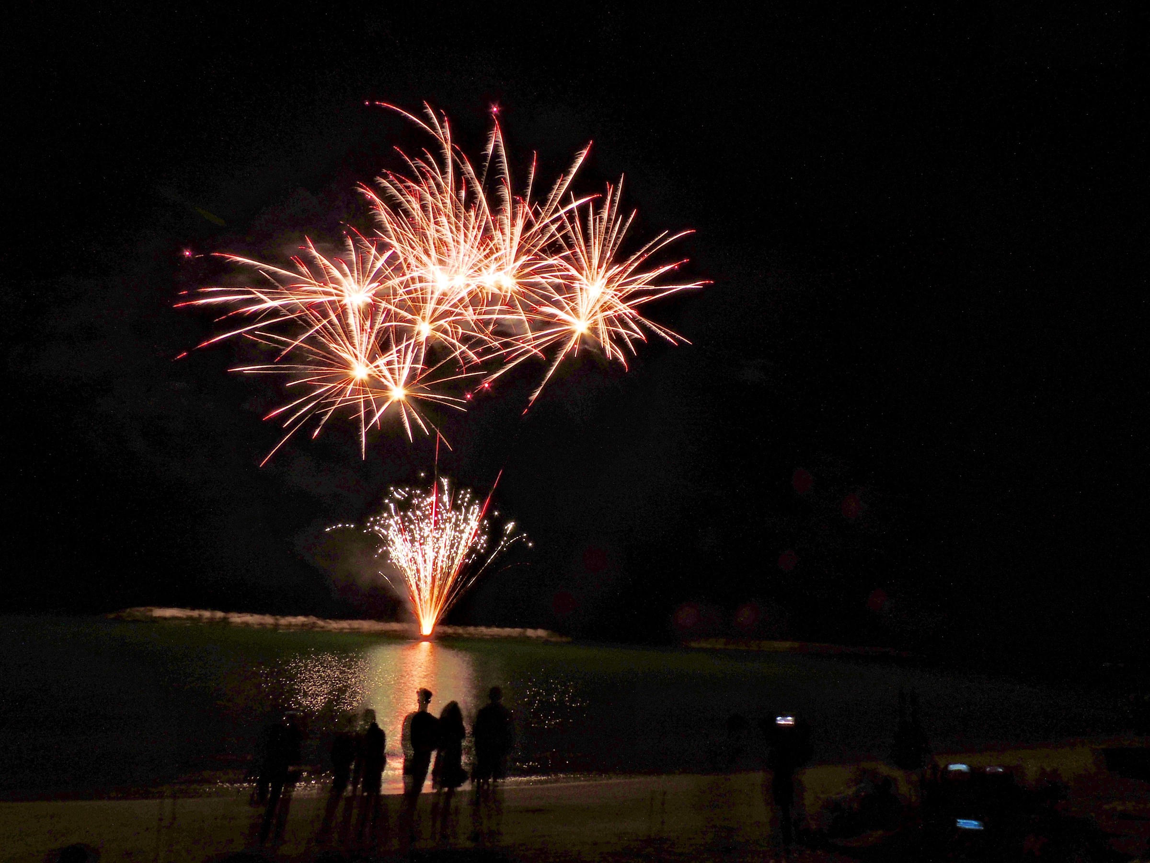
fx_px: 797
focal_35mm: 24
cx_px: 575
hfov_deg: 71.6
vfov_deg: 56.8
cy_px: 432
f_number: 8.3
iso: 100
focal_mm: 4.3
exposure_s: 4
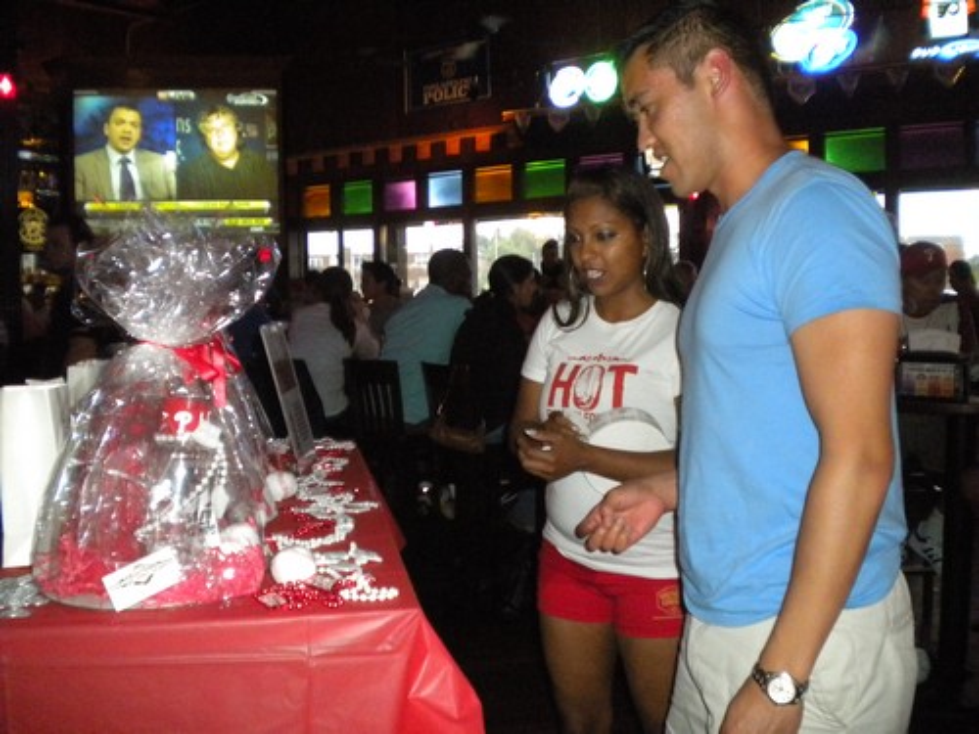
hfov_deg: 52.6
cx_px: 490
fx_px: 990
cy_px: 367
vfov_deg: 40.7
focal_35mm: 35
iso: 800
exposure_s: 1/30
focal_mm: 6.3
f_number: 3.1
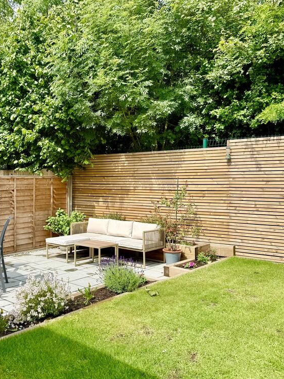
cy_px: 189
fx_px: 361
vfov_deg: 55.3
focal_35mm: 33
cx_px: 101
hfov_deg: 42.5
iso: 80
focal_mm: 6.76
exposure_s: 1/3021
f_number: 1.78
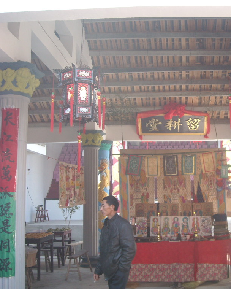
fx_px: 393
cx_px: 188
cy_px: 144
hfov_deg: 31.8
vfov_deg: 40.3
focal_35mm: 46
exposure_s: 1/60
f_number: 2.8
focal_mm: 5.7
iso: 84
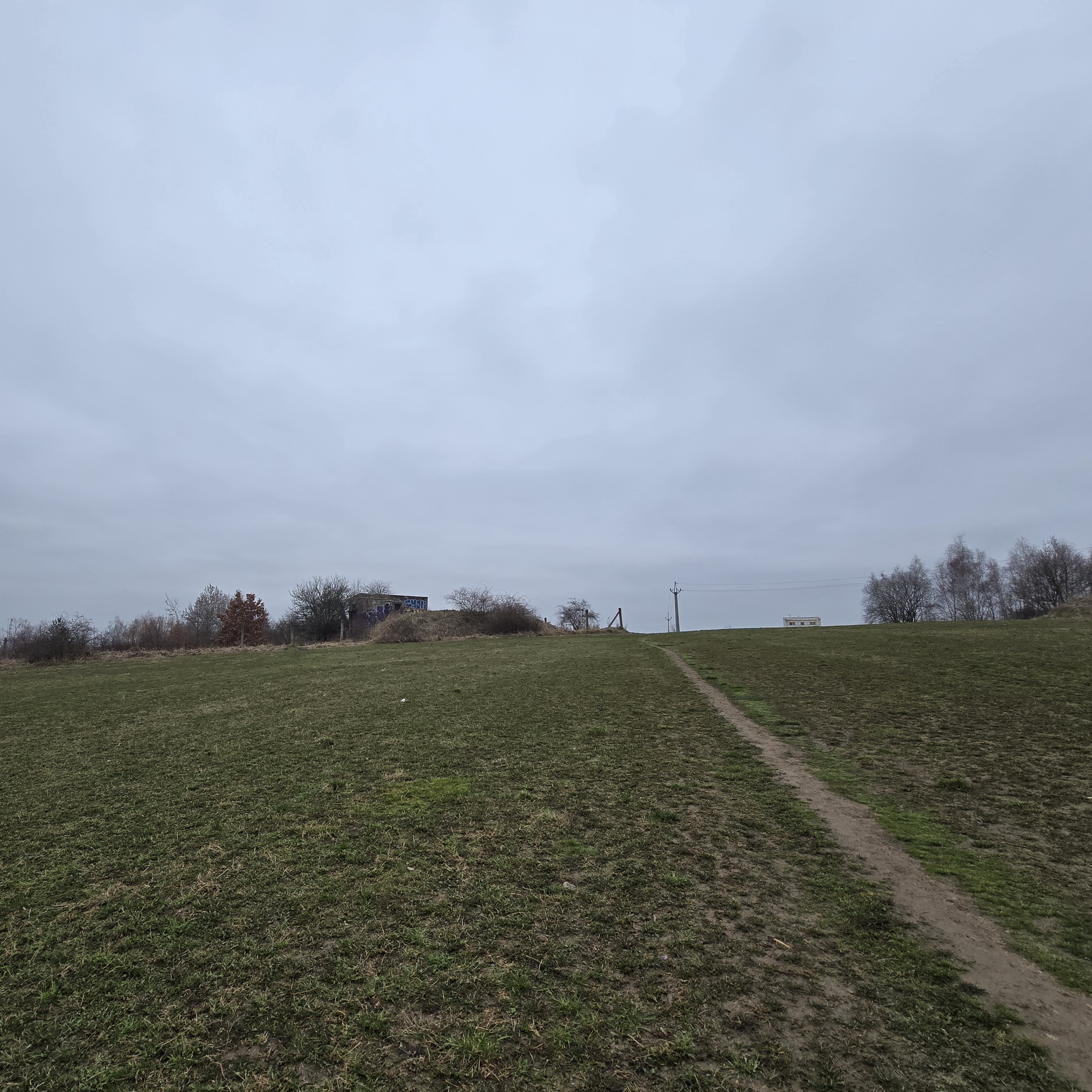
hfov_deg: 86.3
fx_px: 571
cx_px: 435
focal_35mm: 16
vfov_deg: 87.4
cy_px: 567
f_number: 2.2
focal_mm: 2.2
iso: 50
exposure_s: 1/827
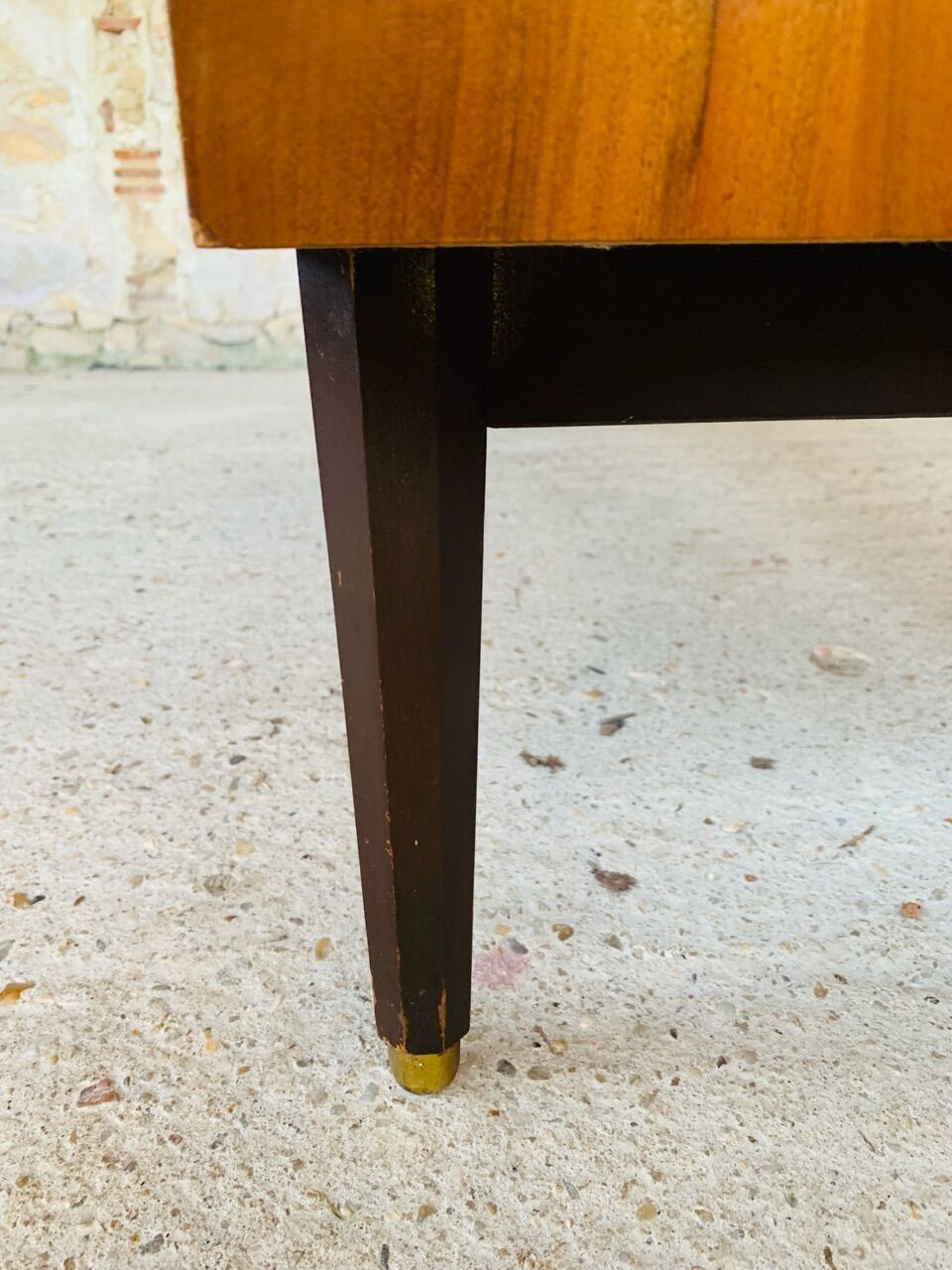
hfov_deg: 53.1
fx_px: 953
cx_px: 476
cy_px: 635
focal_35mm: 26
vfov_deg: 67.3
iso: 160
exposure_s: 1/60
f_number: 1.8
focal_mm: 4.25
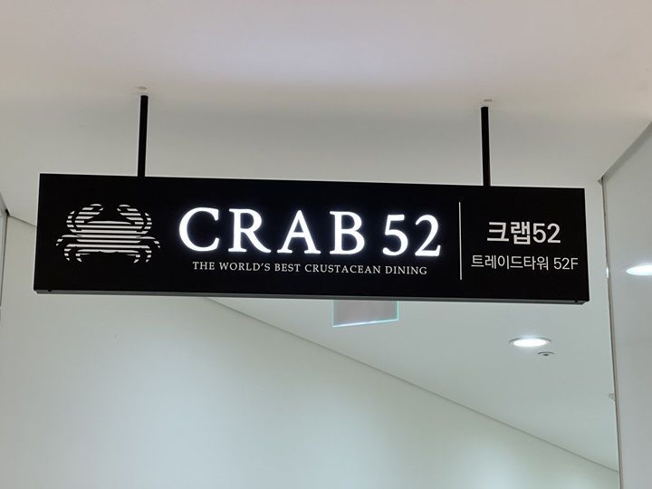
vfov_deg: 19.1
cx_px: 326
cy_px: 244
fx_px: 1450
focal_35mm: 77
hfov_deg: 25.3
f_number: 2.8
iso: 250
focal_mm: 9
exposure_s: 1/120
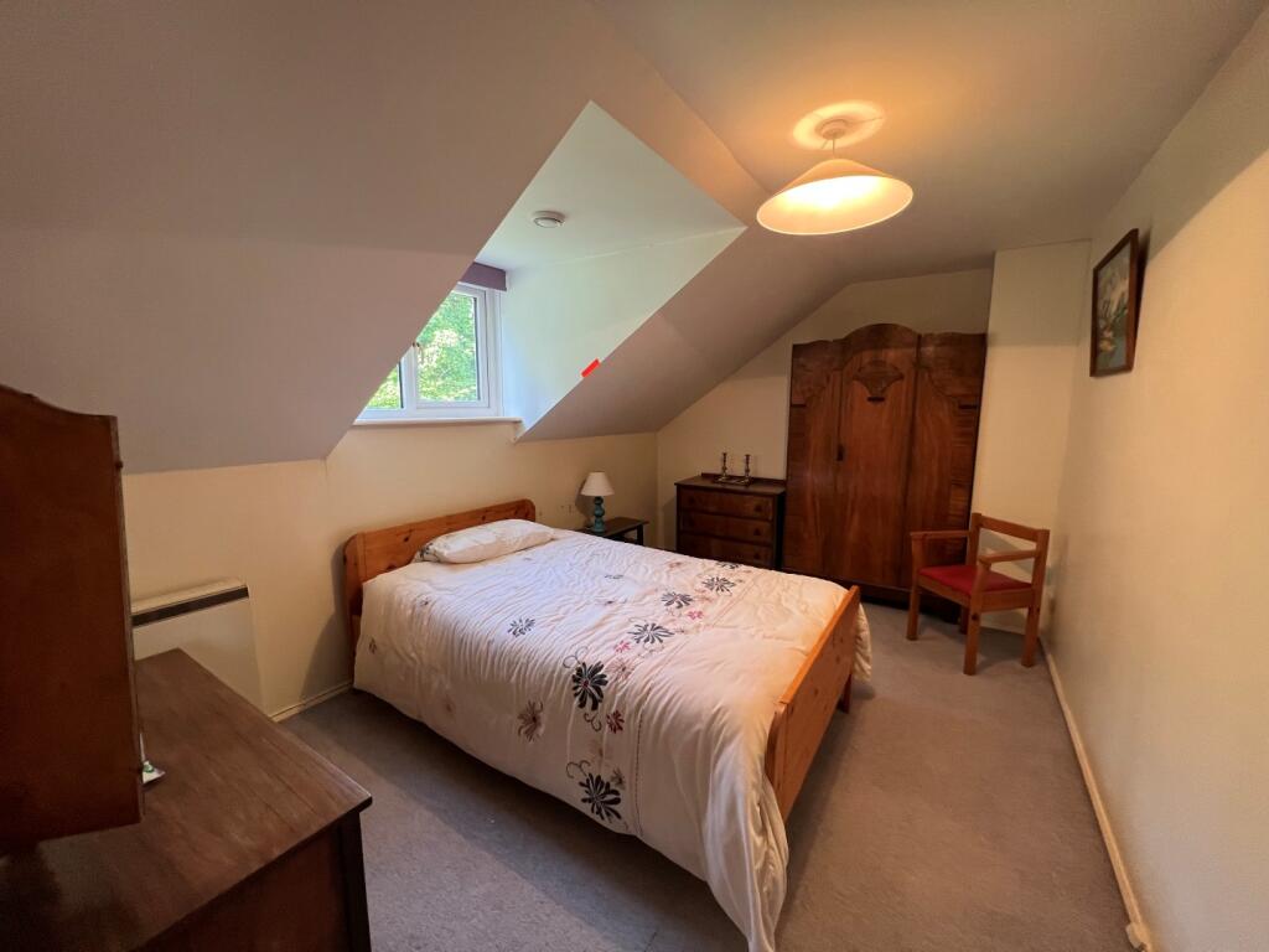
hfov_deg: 106.2
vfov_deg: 89.9
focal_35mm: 13
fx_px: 477
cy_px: 476
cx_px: 634
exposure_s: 1/100
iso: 160
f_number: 1.8
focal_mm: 1.57
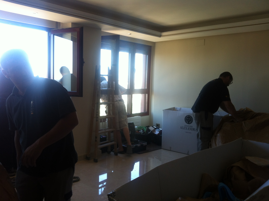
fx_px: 272
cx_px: 134
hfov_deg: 52.7
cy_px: 100
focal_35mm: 35
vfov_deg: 40.6
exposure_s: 1/60
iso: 80
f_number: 2.8
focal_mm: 3.85
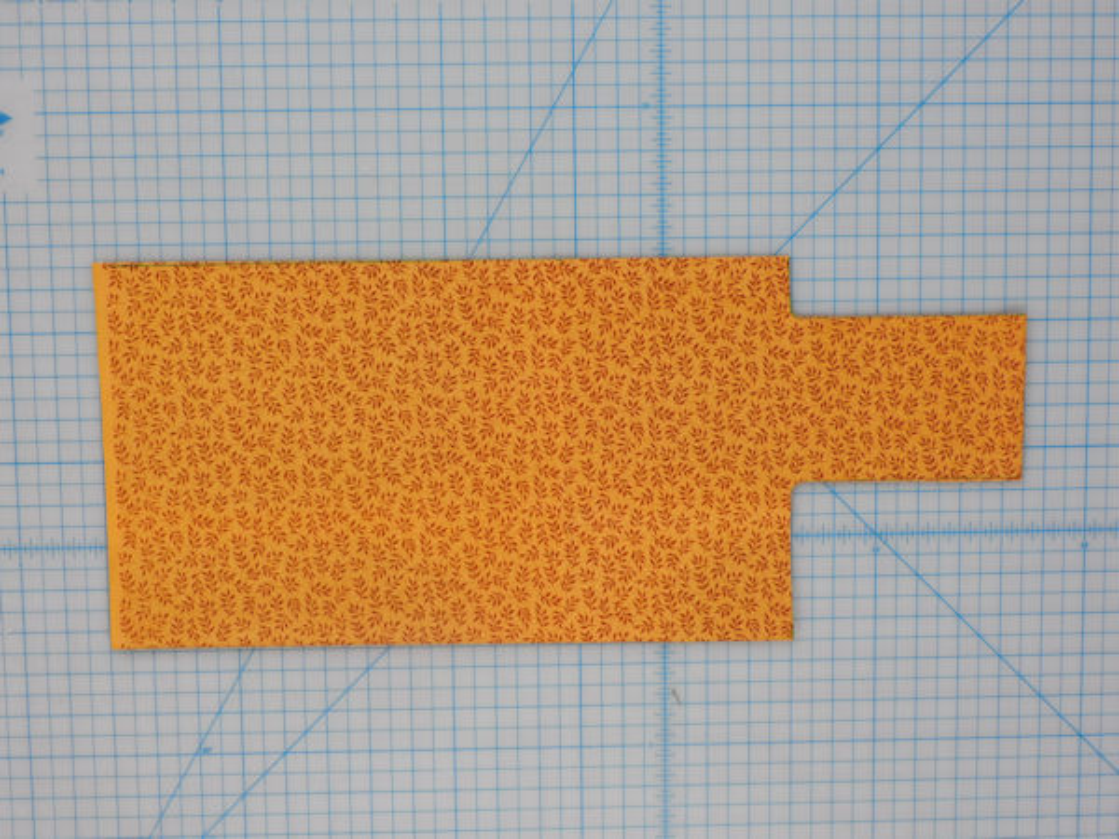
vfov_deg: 26.6
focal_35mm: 55
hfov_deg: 34.9
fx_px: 1778
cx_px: 560
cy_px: 420
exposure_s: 1/30
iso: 125
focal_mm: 9.9
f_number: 4
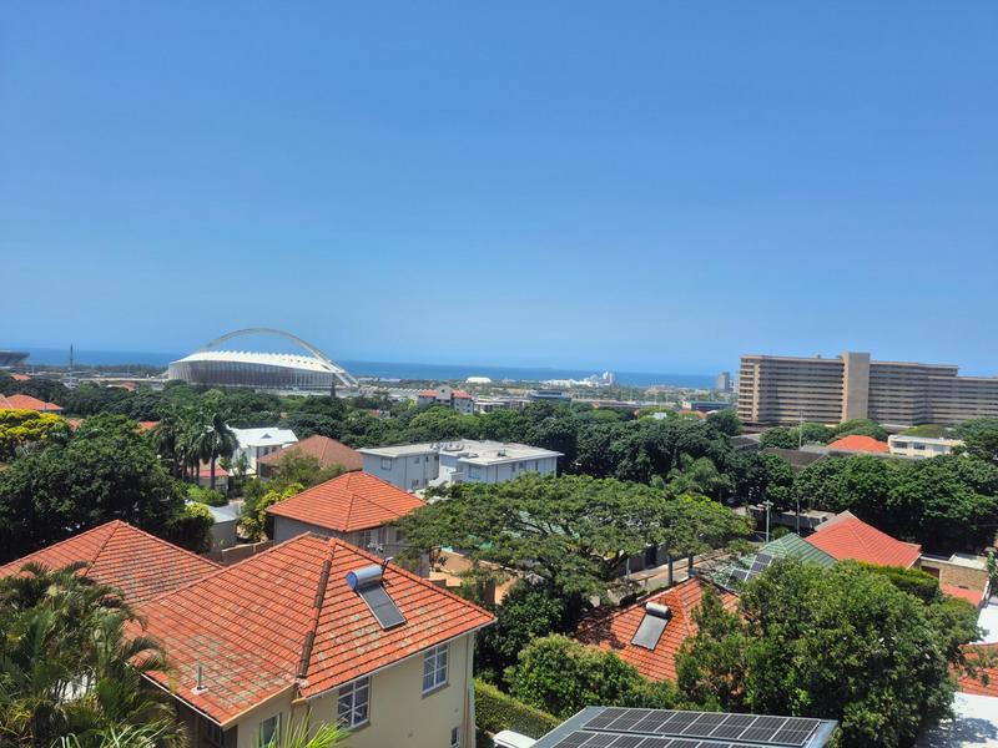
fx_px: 663
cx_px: 499
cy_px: 374
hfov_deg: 73.9
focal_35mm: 23
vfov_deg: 58.9
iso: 25
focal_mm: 5.4
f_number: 1.8
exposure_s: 1/1908
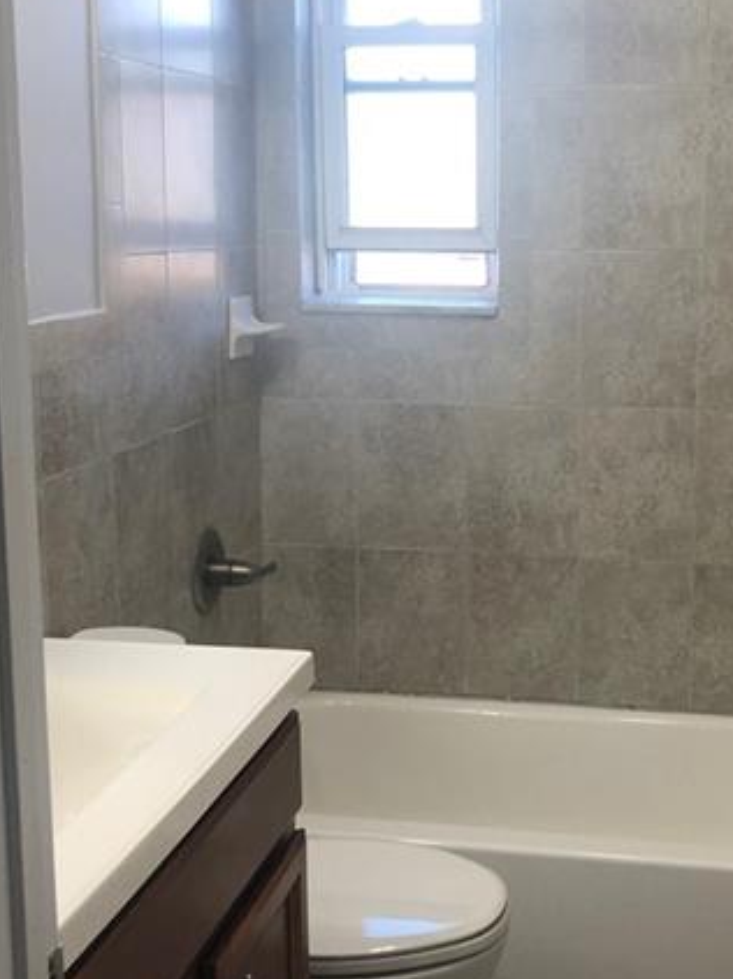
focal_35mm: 51
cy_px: 452
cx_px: 510
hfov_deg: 28.3
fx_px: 1441
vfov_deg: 37.5
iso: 25
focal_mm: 4
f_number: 1.8
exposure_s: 1/40
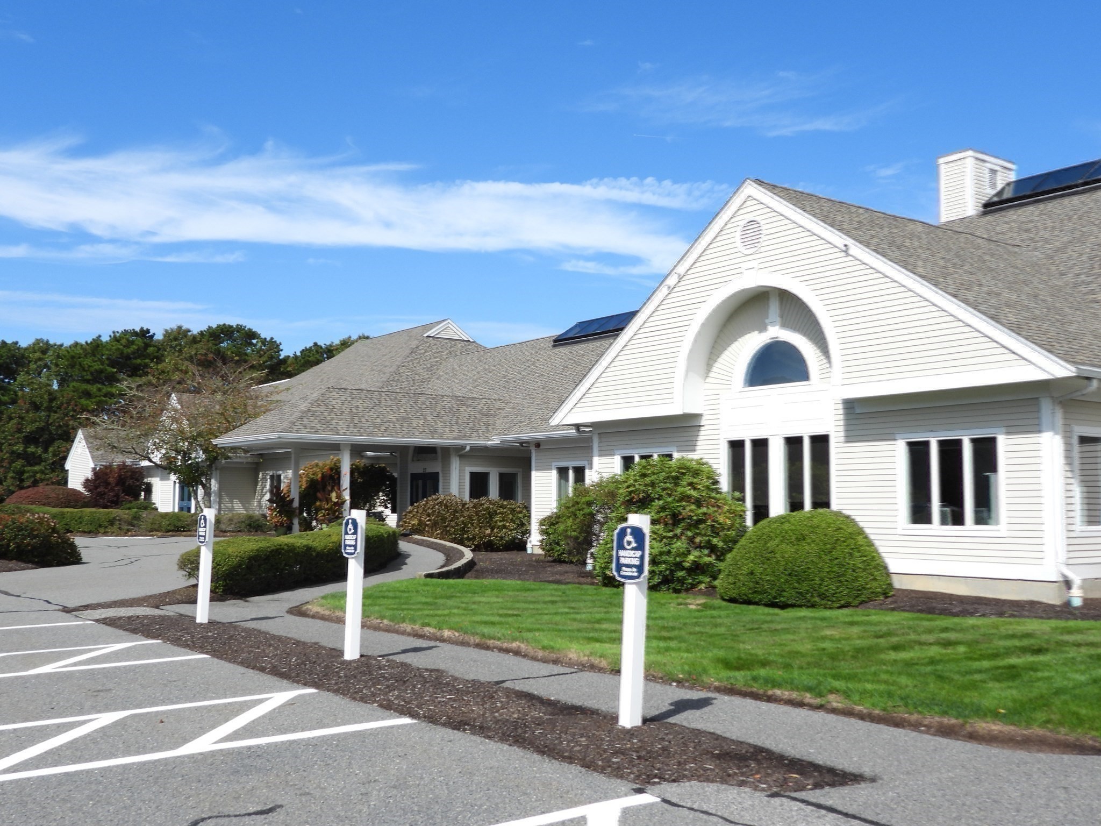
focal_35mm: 35
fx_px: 1113
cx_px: 550
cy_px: 413
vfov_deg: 40.7
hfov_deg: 52.6
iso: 100
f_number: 3.5
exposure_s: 1/1250
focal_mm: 6.3
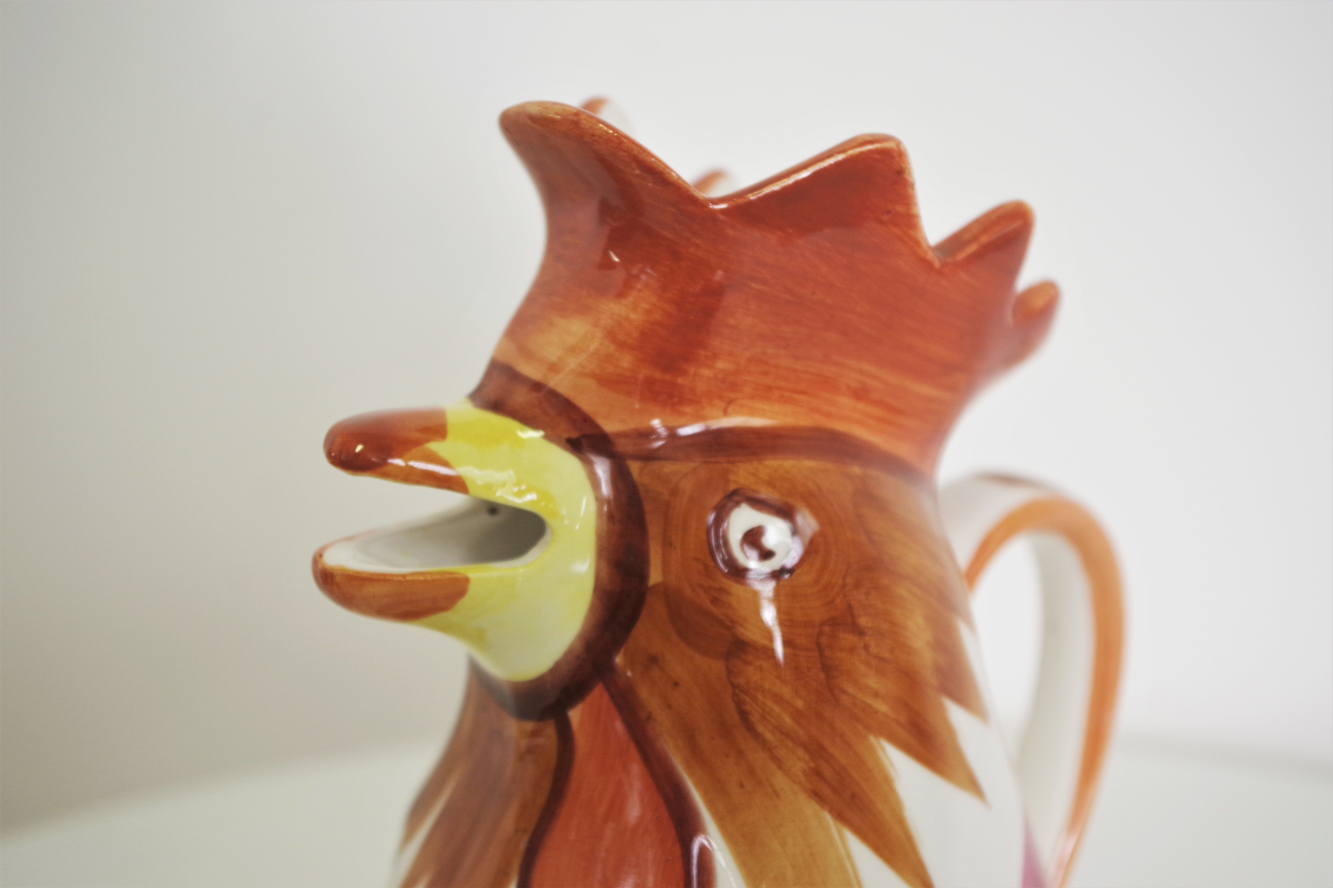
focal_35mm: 52
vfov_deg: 26.0
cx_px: 666
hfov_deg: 38.2
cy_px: 444
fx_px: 1925
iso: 400
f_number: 4.5
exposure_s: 1/80
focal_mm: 35
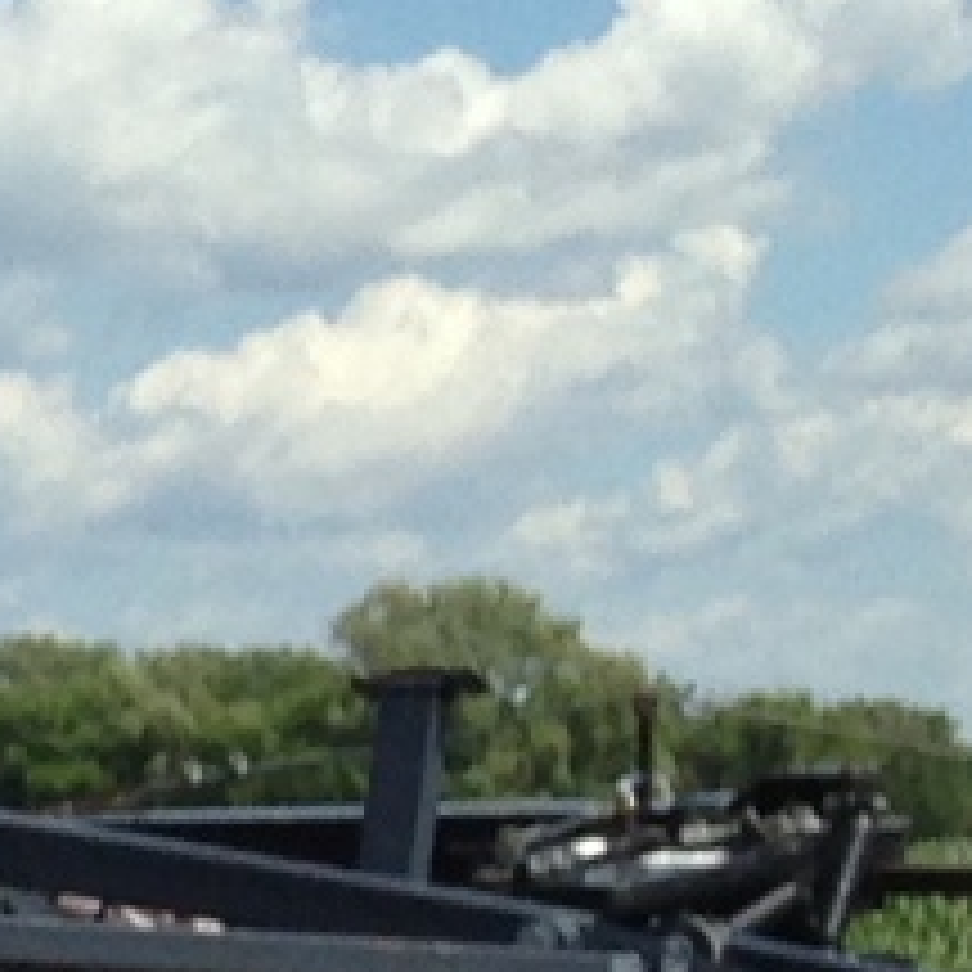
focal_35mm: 277
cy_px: 1764
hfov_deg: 5.4
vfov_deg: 6.2
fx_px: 8800
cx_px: -3208
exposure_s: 1/1550
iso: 50
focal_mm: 4.13
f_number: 2.4
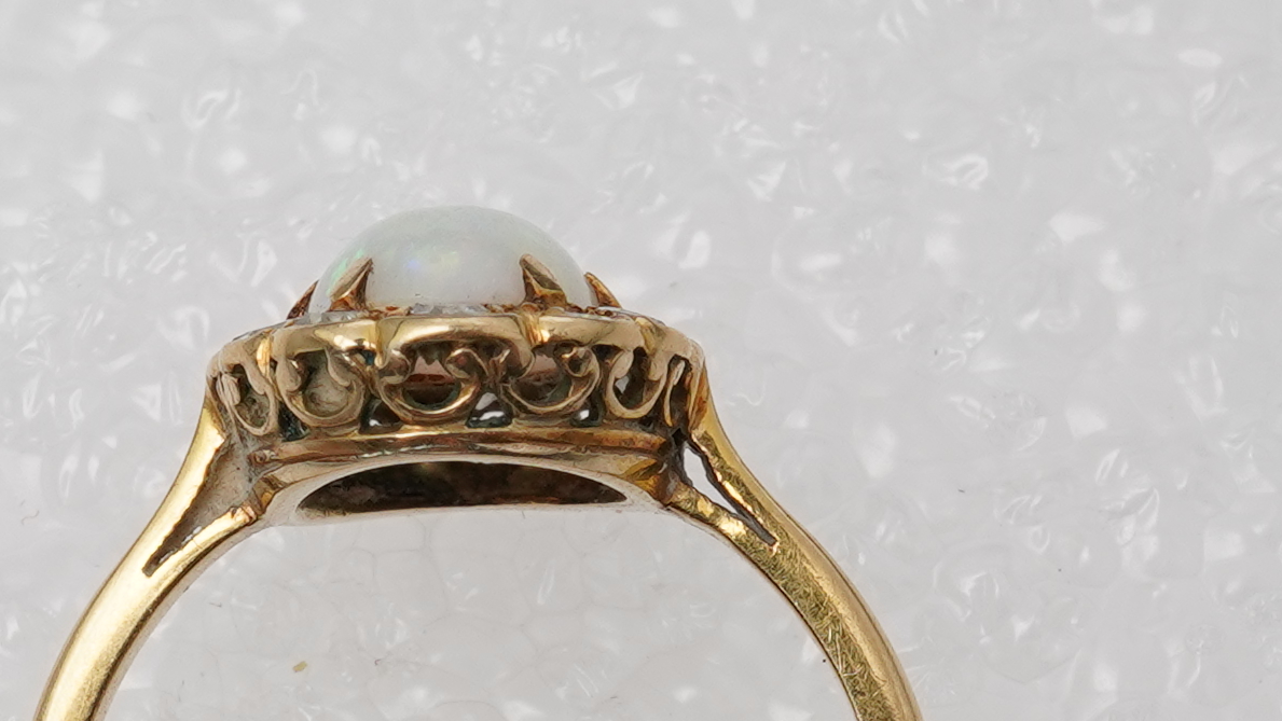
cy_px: 787
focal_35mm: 156
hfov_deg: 13.8
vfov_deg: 7.7
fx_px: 5303
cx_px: 457
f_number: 22
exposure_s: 1/125
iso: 400
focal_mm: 30
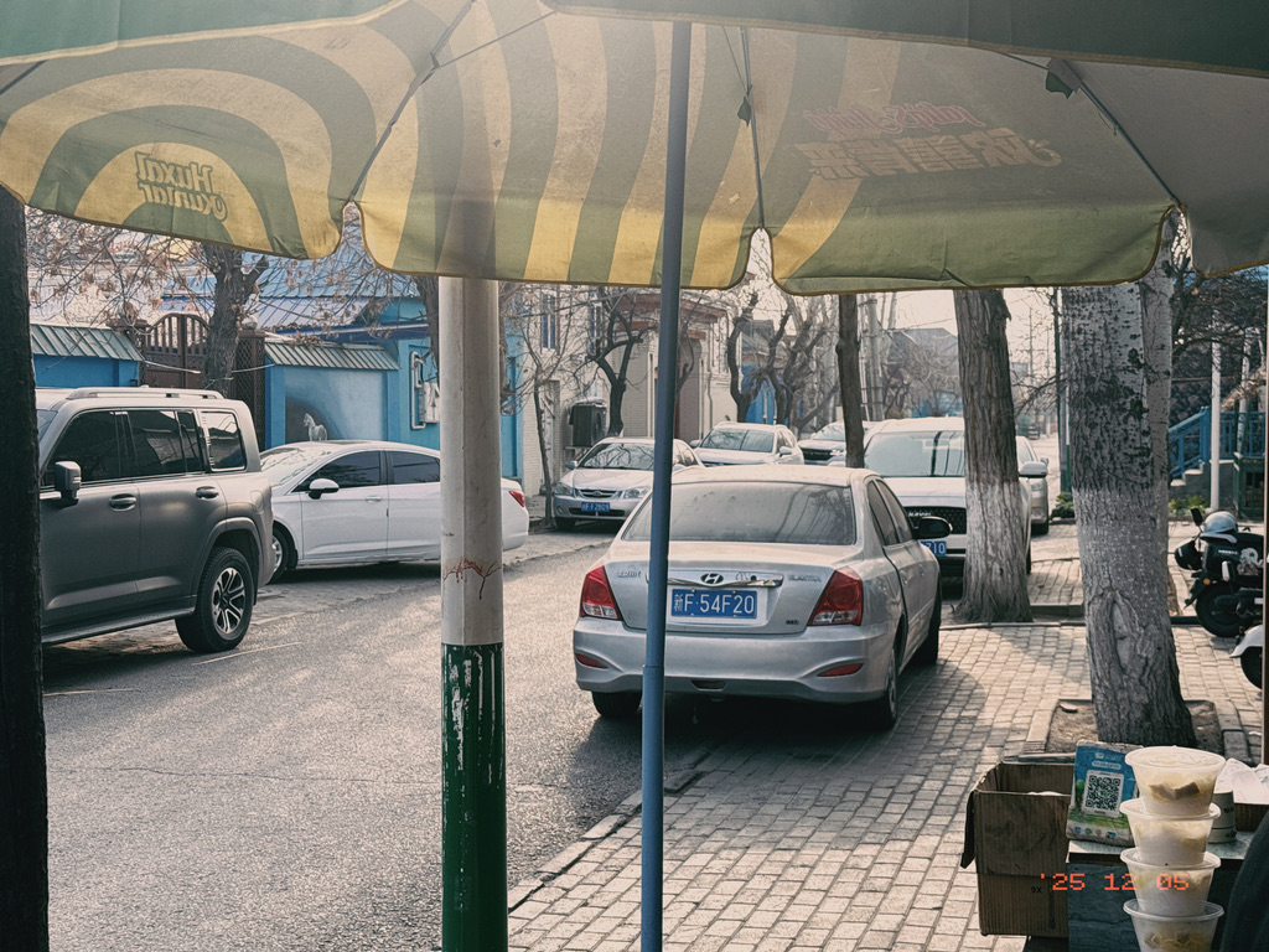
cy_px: 476
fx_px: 1760
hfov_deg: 39.7
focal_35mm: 48
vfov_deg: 30.3
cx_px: 634
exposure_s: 1/1041
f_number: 1.78
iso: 64
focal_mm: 6.76
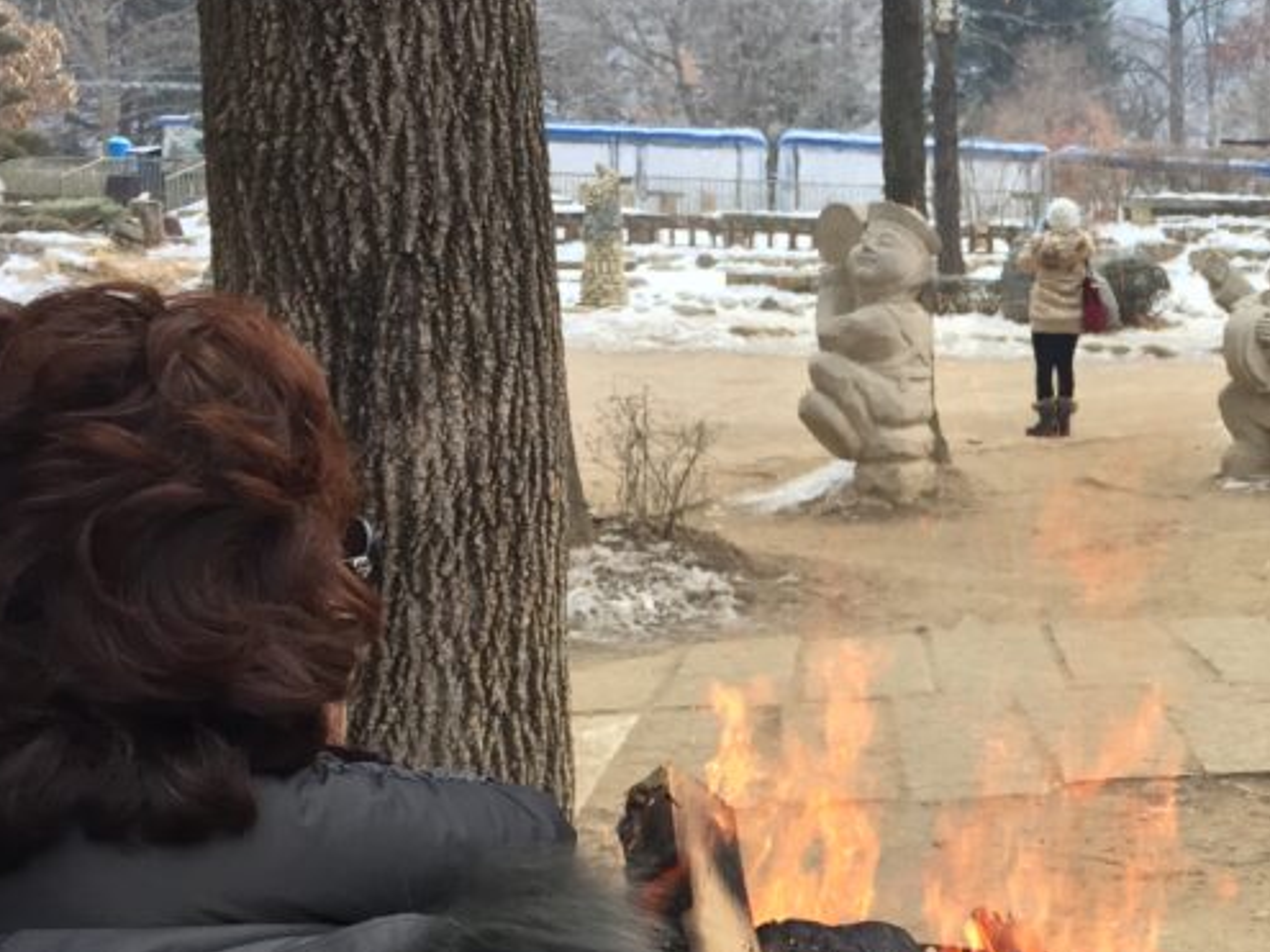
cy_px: 703
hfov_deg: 30.1
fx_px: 2201
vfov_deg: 24.2
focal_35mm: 60
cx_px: 1249
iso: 32
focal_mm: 4.15
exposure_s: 1/120
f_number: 2.2
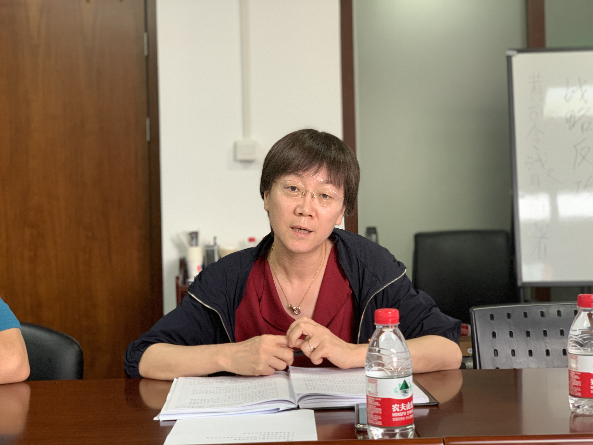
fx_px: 891
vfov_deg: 28.0
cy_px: 222
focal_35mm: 52
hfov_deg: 36.8
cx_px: 296
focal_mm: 6
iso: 160
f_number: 2.4
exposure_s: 1/50
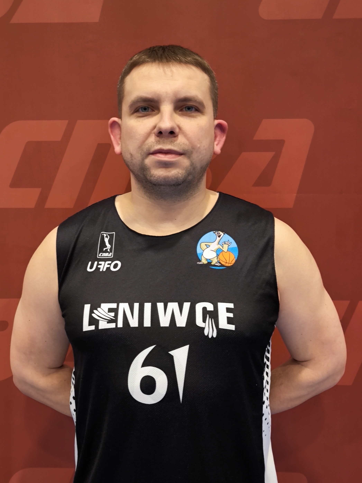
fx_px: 404
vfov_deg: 61.7
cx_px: 181
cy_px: 242
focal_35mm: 29
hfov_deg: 48.2
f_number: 1.9
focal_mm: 6.92
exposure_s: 1/50
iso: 200
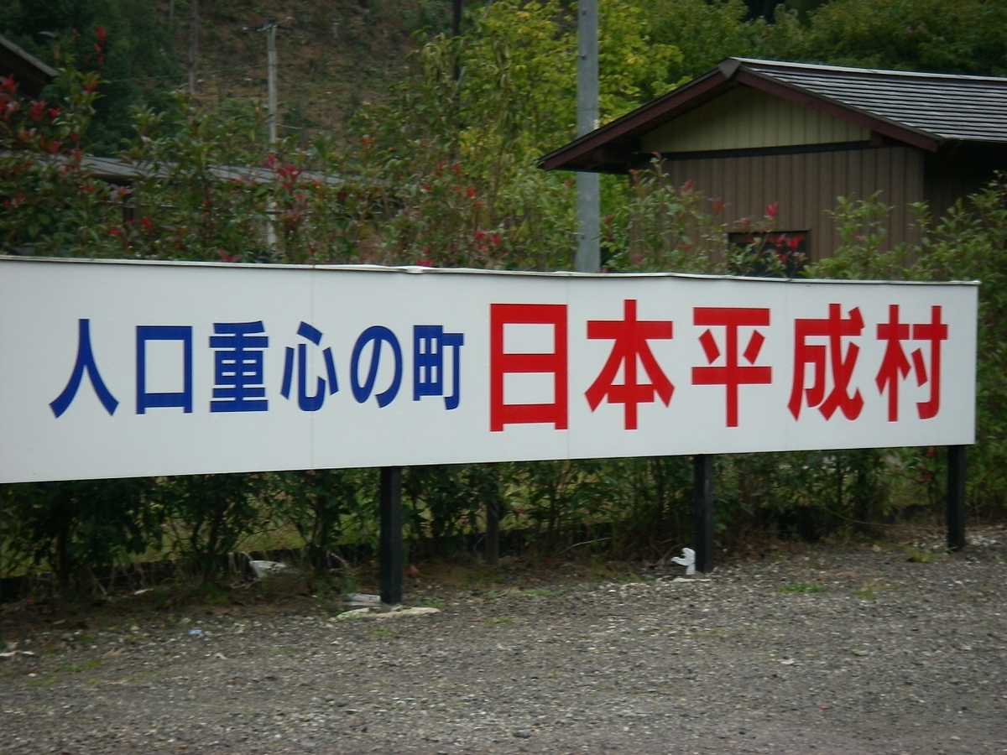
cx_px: 504
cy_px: 378
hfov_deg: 17.3
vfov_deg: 13.0
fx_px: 3316
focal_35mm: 114
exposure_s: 1/100
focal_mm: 18.9
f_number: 4
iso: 100
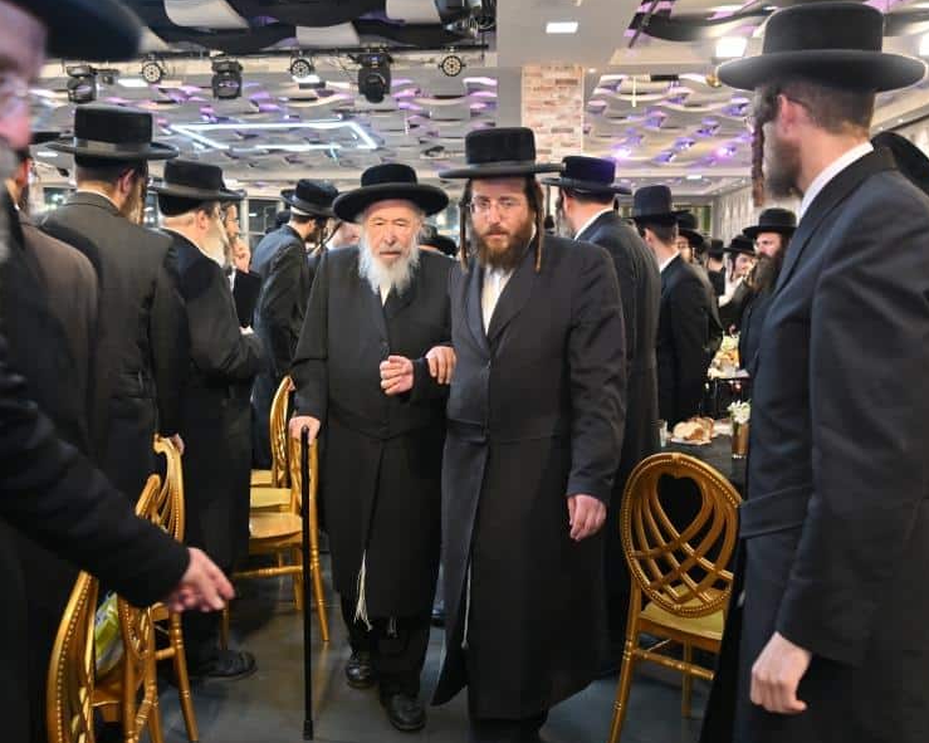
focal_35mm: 39
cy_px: 365
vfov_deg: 38.2
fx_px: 1072
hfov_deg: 46.7
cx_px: 400
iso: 500
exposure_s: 1/100
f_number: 4
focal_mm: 30
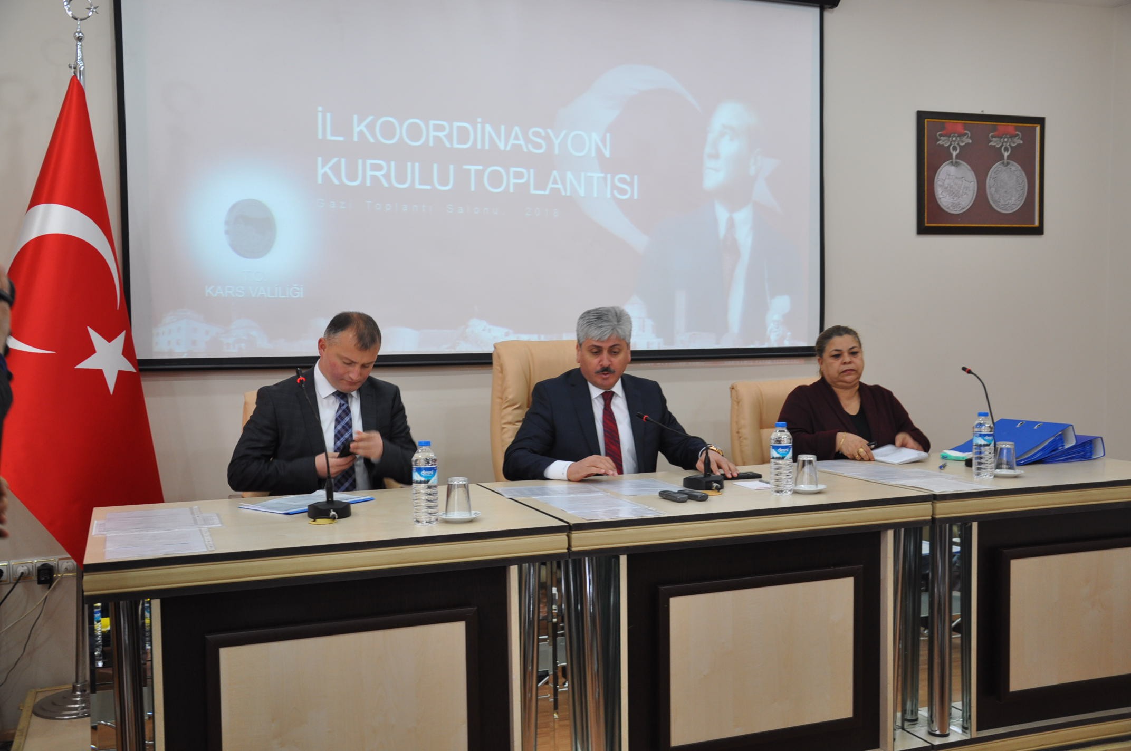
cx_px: 566
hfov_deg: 53.2
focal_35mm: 36
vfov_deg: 36.8
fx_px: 1130
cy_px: 376
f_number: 4.5
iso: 400
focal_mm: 24
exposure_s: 1/20
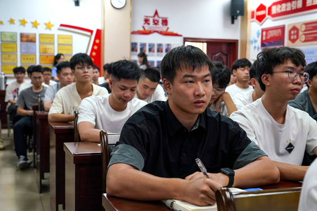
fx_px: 405
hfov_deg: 42.7
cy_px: 106
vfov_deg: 29.2
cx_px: 158
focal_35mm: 46
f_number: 5.6
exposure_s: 1/100
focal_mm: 46
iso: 1600
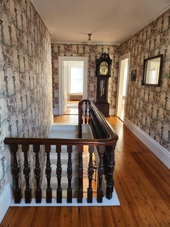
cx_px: 85
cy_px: 114
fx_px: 157
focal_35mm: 24
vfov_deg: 71.6
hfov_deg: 56.8
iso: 500
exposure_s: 1/120
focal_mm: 5
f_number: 1.8
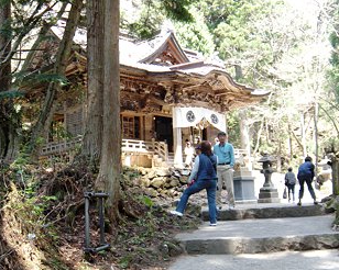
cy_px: 131
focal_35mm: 50
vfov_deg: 30.2
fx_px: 501
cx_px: 165
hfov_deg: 37.4
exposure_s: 1/54
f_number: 3.8
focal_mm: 5.9
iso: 102
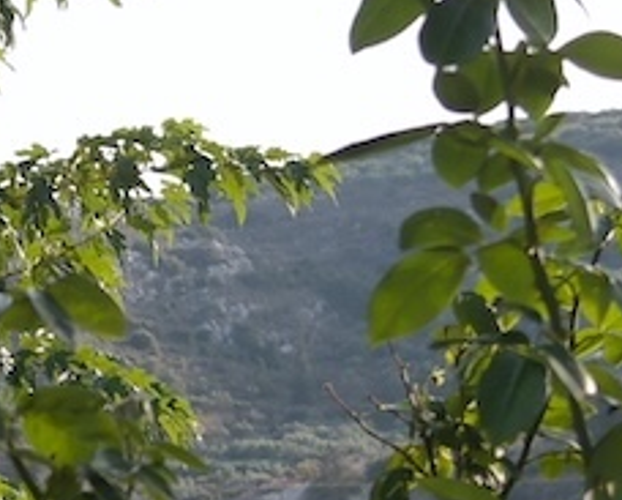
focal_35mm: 212
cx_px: -840
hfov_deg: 8.4
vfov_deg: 7.2
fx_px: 3908
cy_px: 795
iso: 100
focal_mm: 28
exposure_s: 1/160
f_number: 4.5
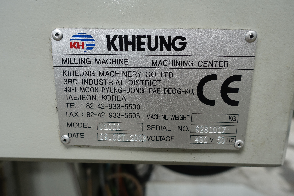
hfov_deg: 73.7
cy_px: 98
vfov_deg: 53.1
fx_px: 196
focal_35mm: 24
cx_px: 147
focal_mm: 8.8
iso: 125
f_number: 2.8
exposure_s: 1/80
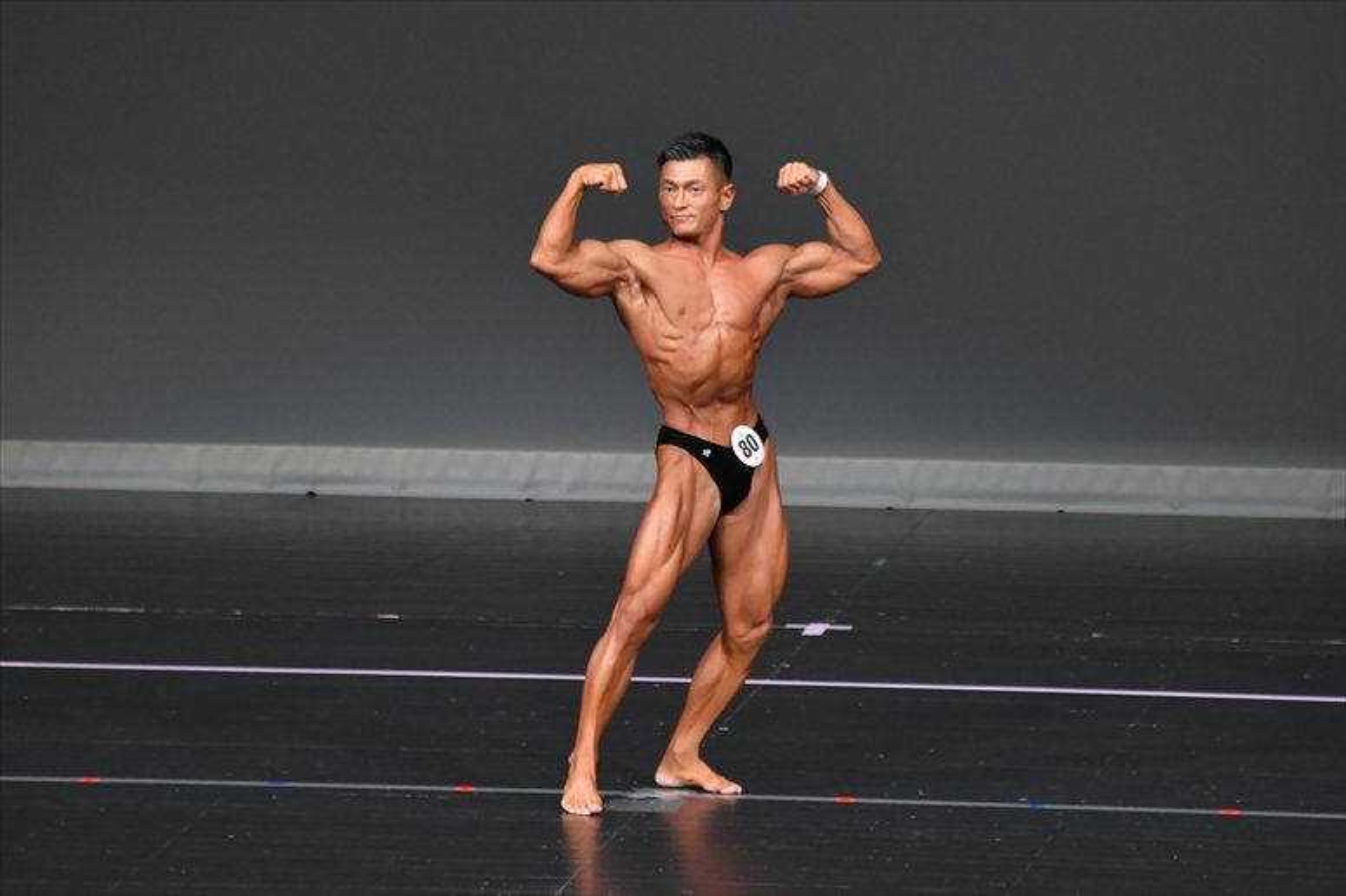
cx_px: 673
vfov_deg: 4.0
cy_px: 448
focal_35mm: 345
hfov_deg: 6.0
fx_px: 12893
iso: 4000
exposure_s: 1/400
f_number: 5.6
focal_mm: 230
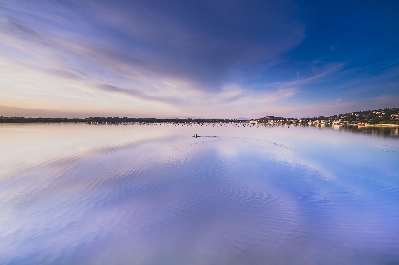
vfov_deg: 67.3
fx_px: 199
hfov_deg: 90.0
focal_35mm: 18
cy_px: 132
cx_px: 200
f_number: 3.5
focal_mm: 18
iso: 220
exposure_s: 1/1600
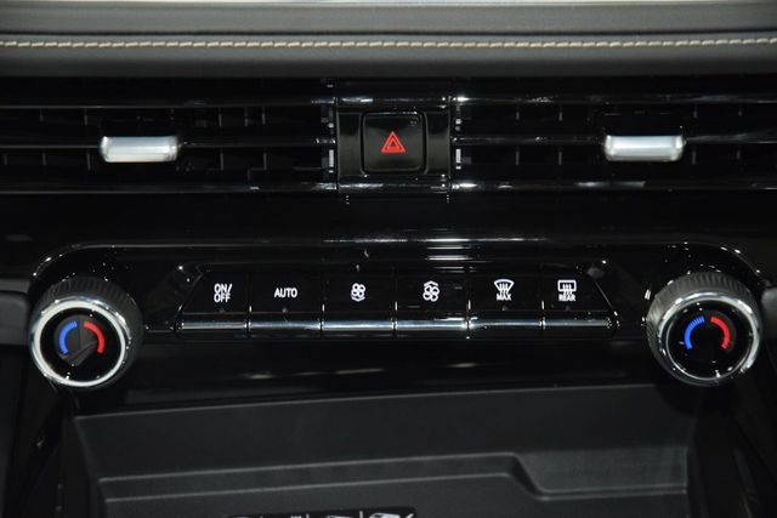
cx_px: 388
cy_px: 259
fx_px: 2267
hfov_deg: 19.5
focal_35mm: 105
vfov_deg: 13.0
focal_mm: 70
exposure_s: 1/20
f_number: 4.5
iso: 2200
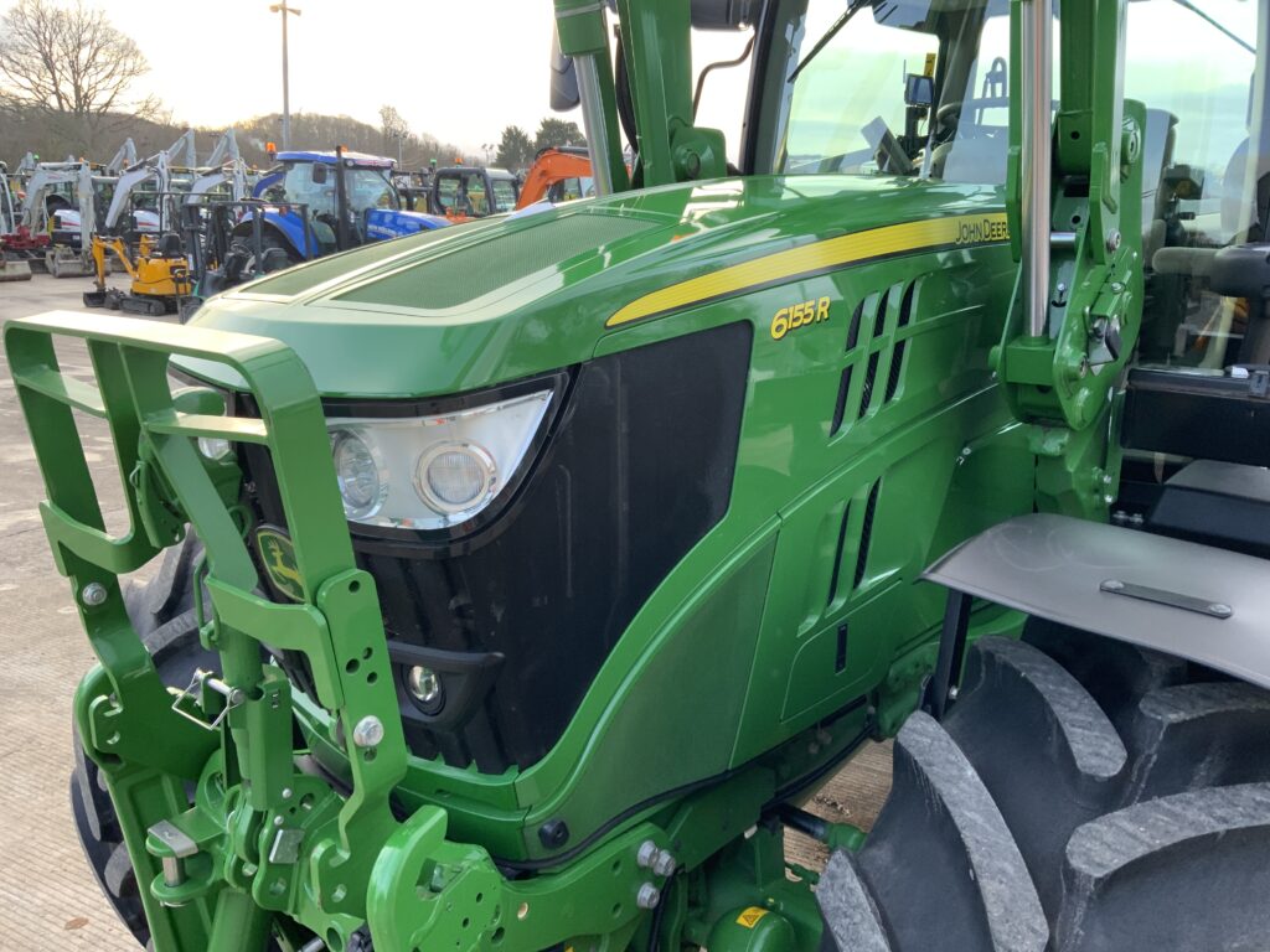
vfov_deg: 48.2
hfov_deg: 61.7
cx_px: 635
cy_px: 476
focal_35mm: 29
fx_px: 1064
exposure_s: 1/122
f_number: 1.8
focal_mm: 3
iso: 32
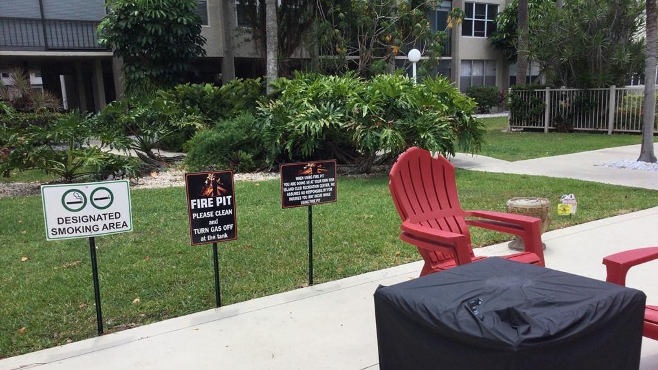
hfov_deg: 58.0
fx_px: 593
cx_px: 329
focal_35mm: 34
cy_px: 237
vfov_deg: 34.4
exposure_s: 1/823
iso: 25
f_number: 2.4
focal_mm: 3.3
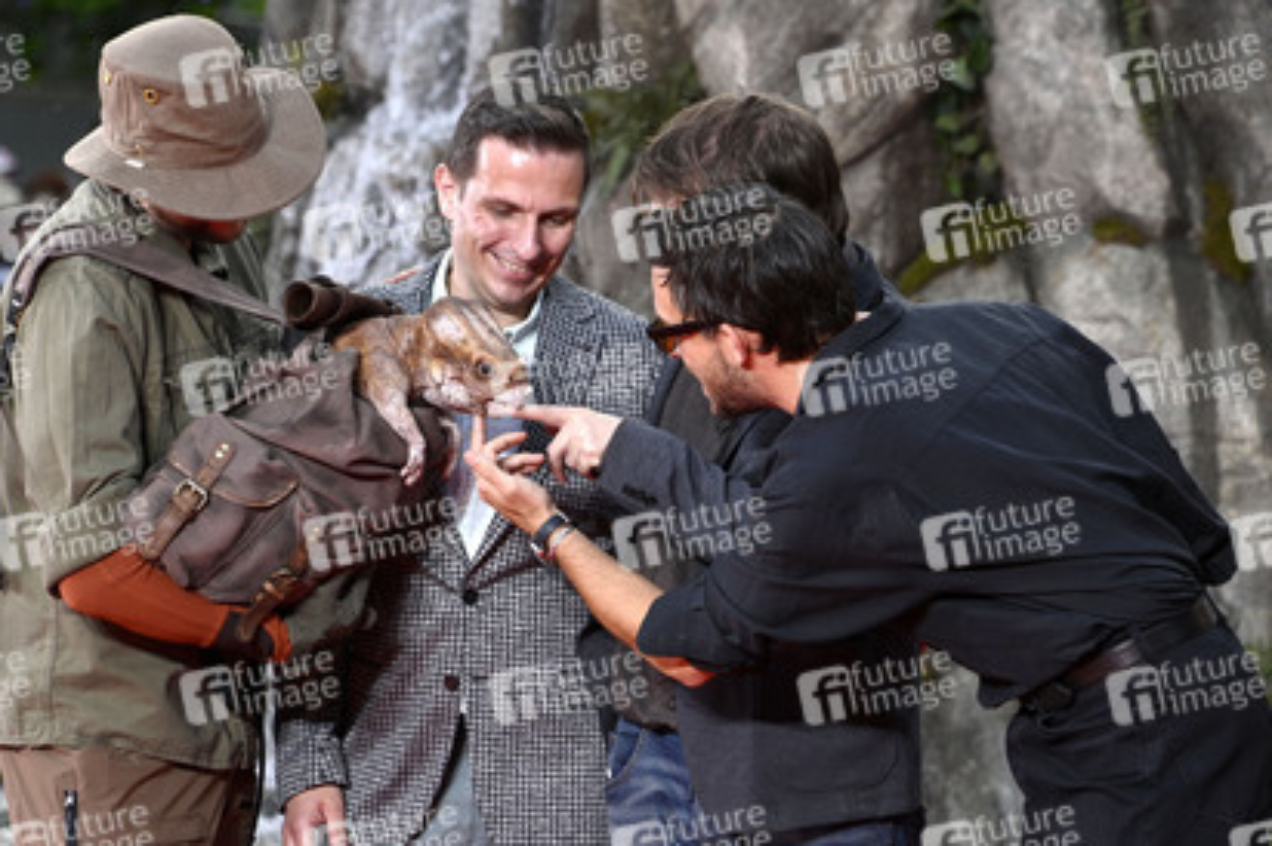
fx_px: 8897
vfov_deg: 5.4
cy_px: 457
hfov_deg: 8.2
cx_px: 610
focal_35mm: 252
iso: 640
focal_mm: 230
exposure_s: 1/200
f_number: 8
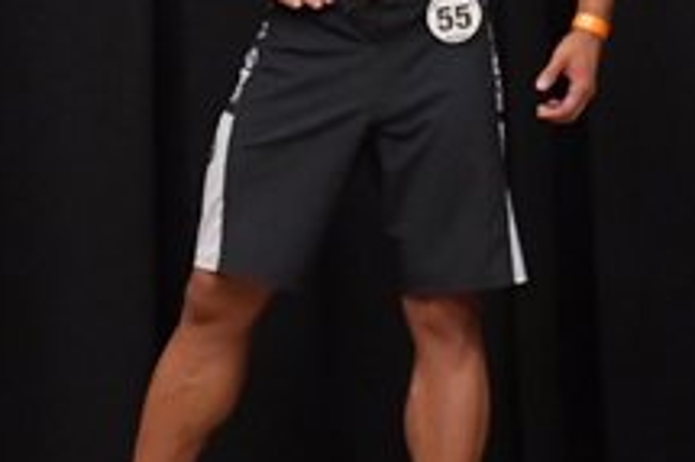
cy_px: -29
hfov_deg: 2.6
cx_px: -409
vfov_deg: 1.8
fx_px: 15104
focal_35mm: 783
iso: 6400
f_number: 5.6
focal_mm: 145
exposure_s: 1/400
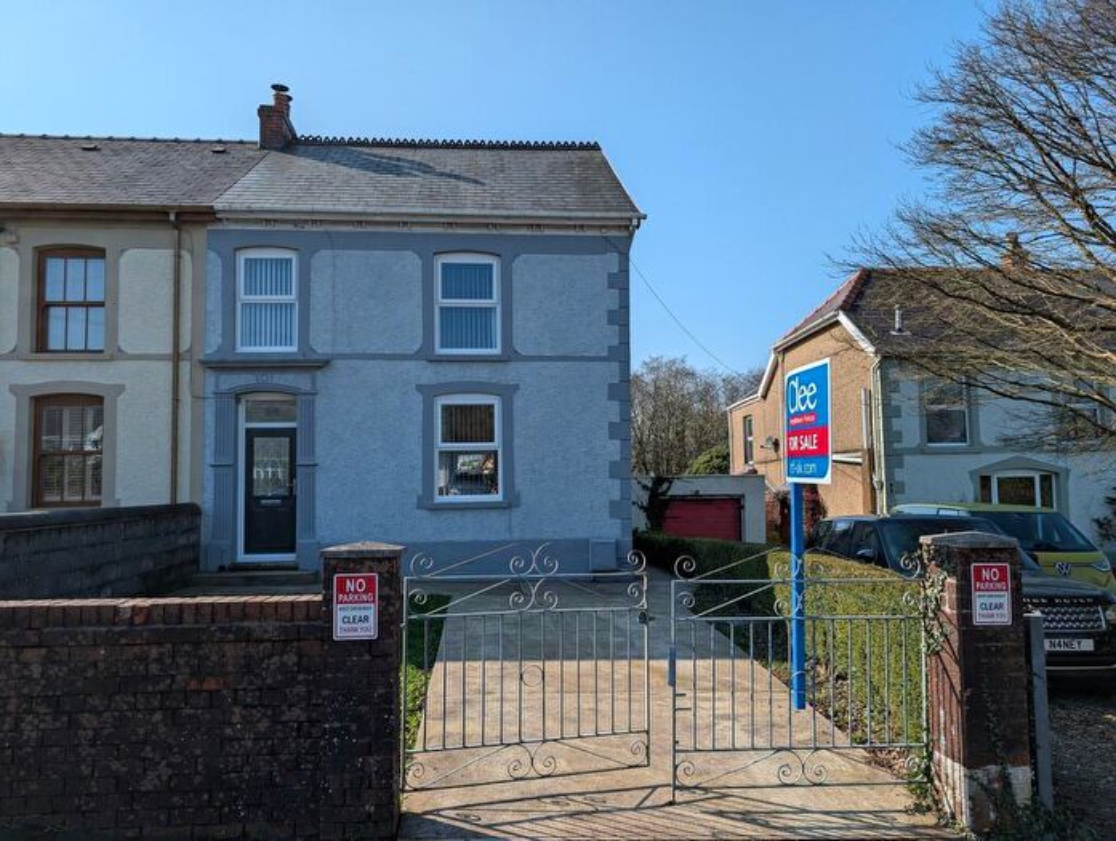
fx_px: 775
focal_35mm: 24
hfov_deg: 71.5
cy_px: 420
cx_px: 558
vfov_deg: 56.9
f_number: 1.68
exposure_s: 1/1541
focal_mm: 6.9
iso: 19
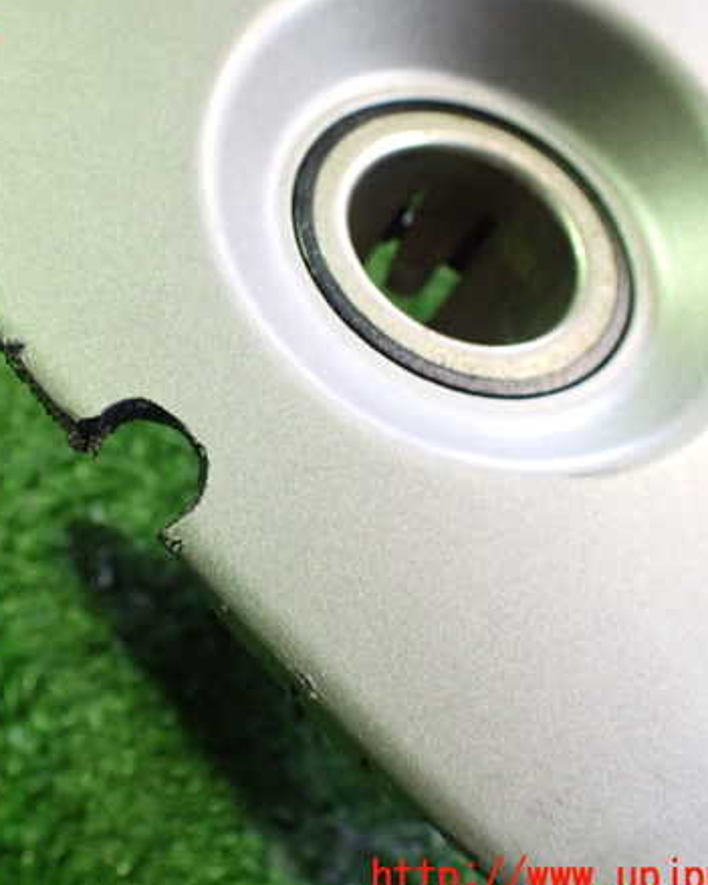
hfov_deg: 36.8
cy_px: 450
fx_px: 1048
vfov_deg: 45.8
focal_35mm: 40
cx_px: 222
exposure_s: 1/40
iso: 800
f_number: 2.3
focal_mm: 5.4
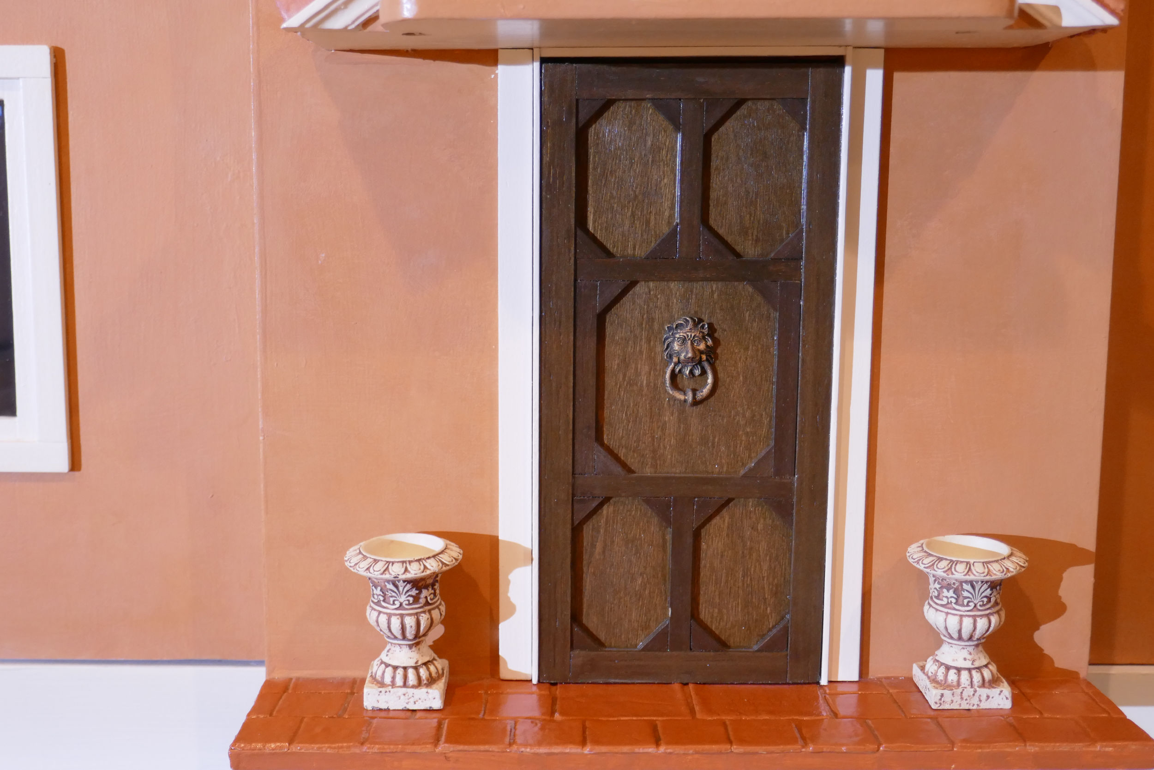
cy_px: 385
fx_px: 1346
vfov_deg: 31.9
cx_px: 577
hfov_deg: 46.4
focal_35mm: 42
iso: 800
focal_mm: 15.3
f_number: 3.8
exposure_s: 1/15
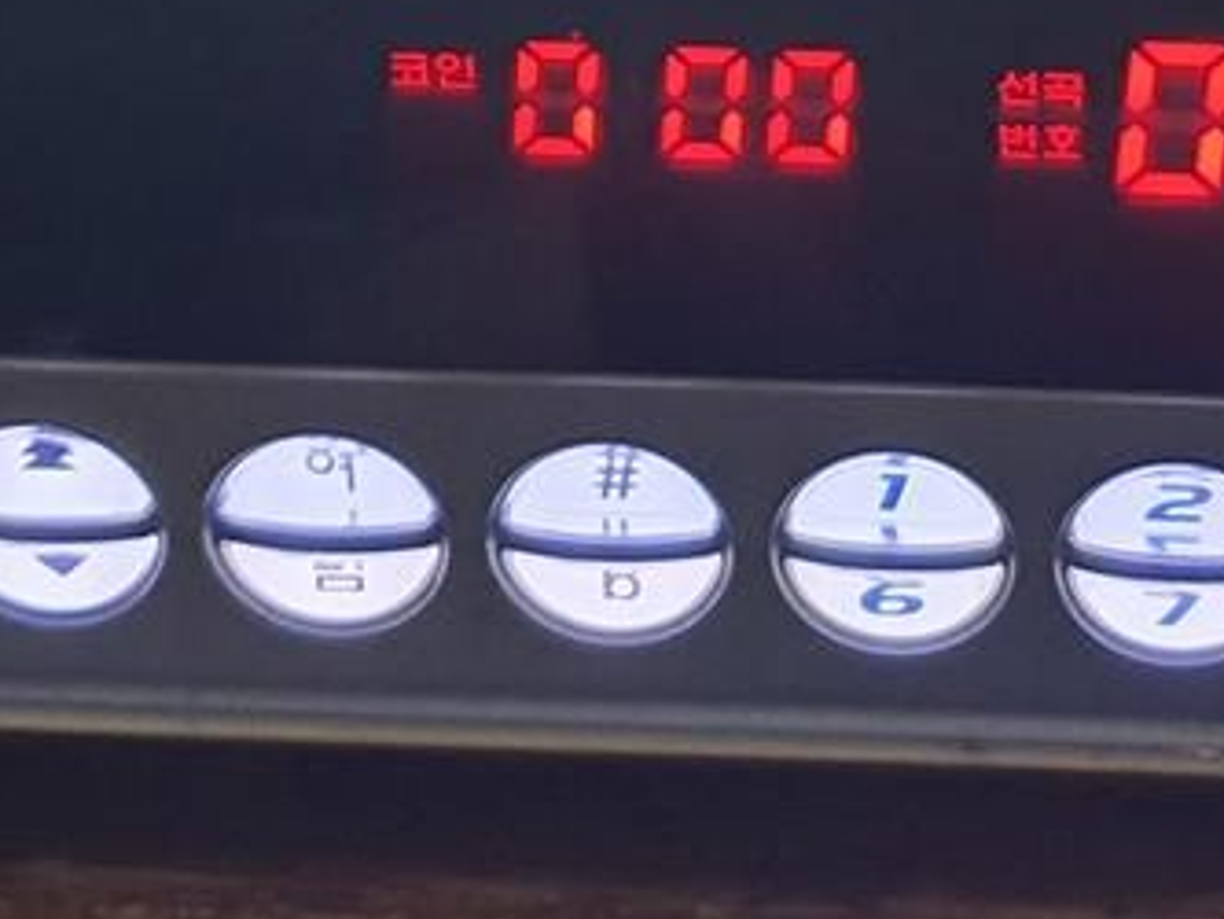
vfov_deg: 14.4
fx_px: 3537
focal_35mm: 100
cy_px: -169
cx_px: 1162
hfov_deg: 19.2
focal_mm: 4.32
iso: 100
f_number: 1.5
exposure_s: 1/120
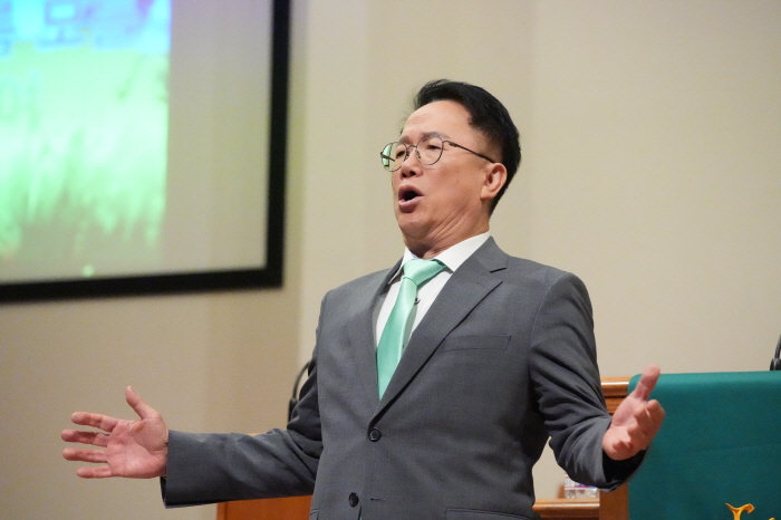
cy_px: 260
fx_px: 4337
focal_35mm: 200
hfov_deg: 10.3
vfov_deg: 6.9
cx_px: 390
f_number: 5
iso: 32000
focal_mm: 200
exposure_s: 1/800
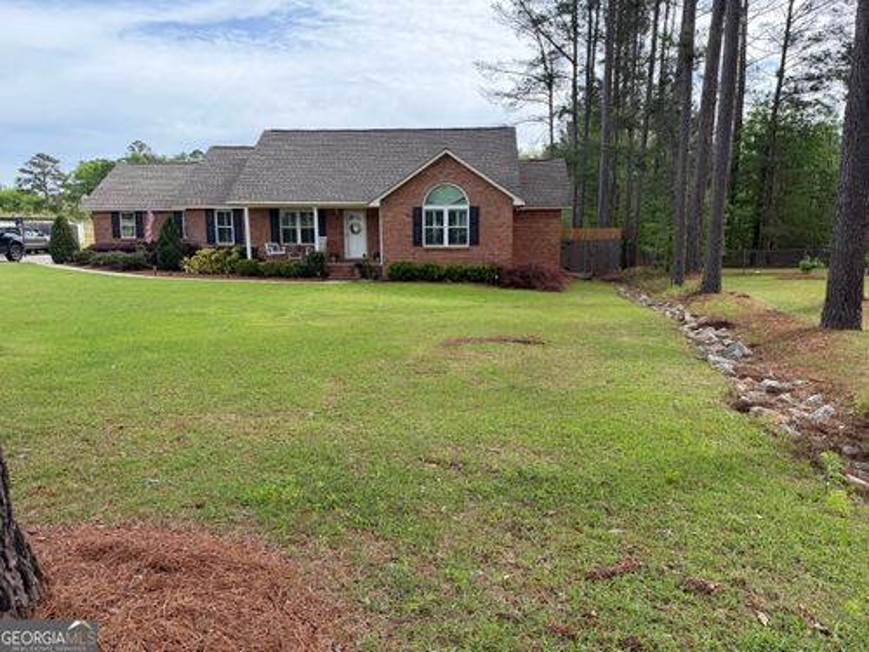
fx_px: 602
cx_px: 434
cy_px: 326
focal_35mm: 24
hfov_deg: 71.6
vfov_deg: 56.8
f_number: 1.78
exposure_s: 1/1653
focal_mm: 6.76
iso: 100
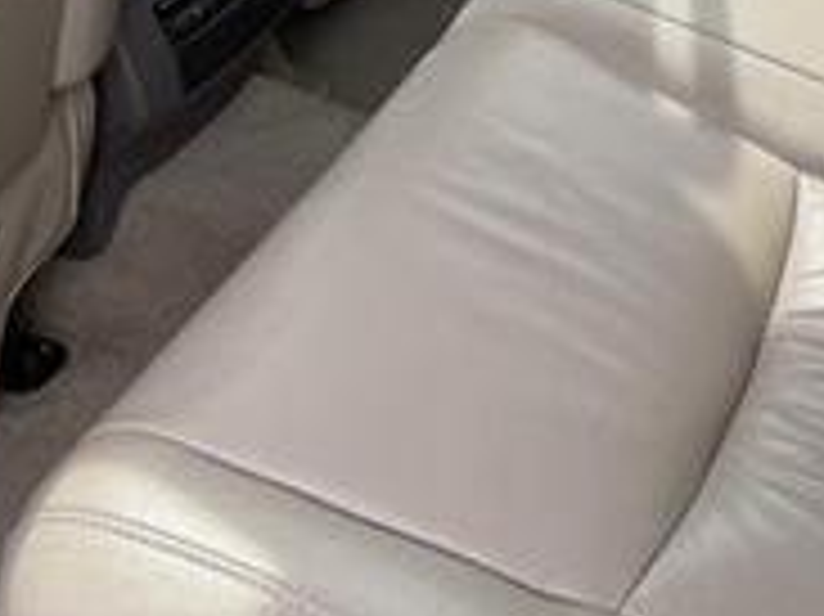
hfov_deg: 28.9
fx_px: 1570
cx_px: 635
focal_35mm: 66
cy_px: -220
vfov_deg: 20.1
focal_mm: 6.76
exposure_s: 1/607
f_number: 1.78
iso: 80
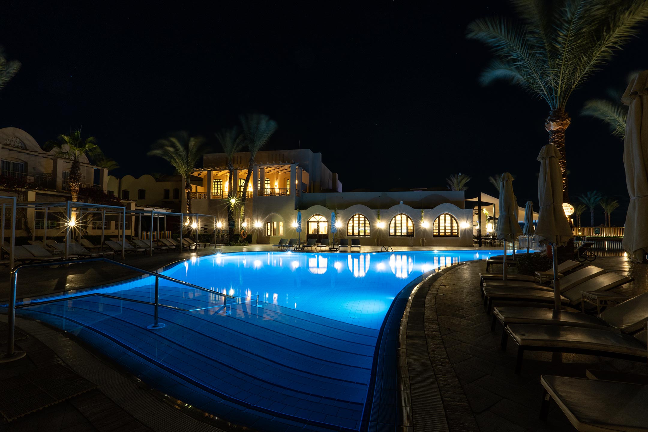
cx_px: 324
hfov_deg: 95.0
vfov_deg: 72.1
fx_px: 297
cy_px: 216
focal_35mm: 16
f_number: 16
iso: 200
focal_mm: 11
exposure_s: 25
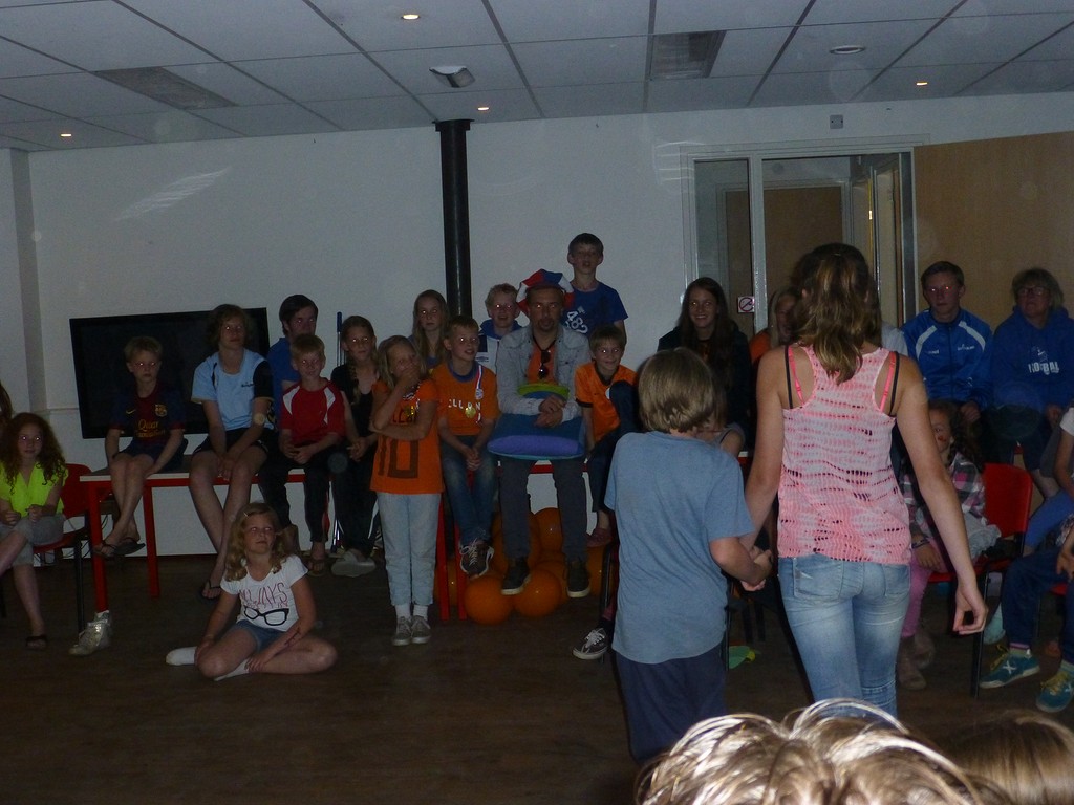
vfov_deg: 35.1
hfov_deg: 45.8
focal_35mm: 41
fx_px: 1272
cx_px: 537
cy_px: 402
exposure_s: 1/125
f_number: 3.9
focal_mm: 7.4
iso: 640
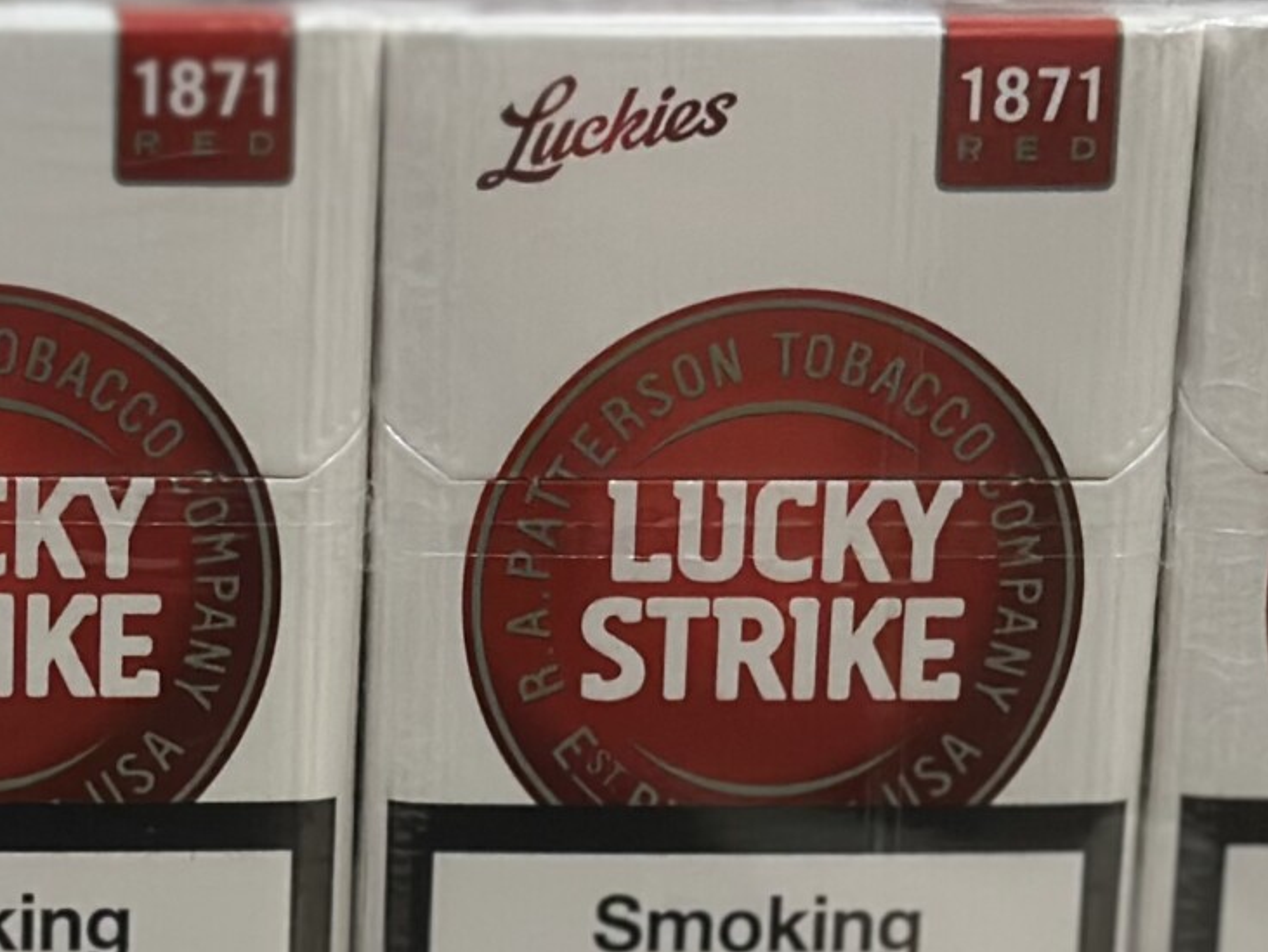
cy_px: 1290
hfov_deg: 11.7
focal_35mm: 168
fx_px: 6157
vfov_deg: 8.7
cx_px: 54
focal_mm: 6.86
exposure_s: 1/50
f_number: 1.78
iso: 250
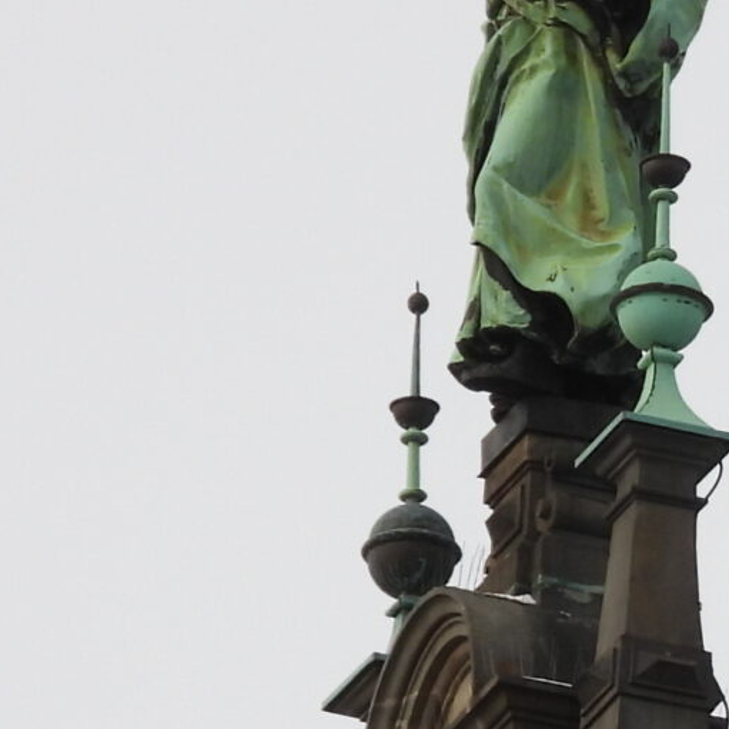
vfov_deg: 1.2
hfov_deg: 1.2
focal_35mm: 1418
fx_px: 33786
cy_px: 810
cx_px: 1424
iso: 100
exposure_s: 1/400
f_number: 4.5
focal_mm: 57.5
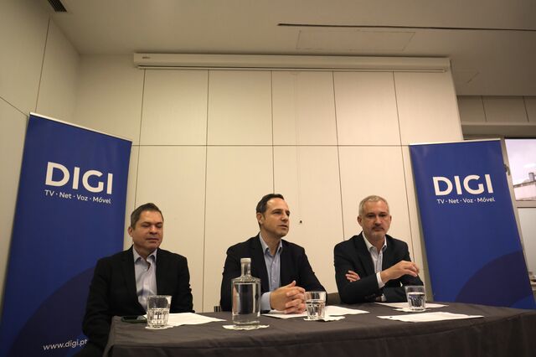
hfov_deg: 73.8
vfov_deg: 53.1
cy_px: 178
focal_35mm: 24
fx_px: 357
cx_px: 268
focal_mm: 16
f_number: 4
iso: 3200
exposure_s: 1/200
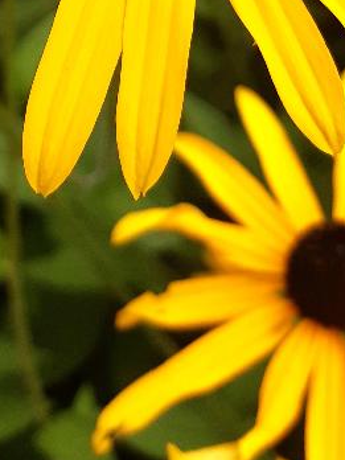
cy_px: -134
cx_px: 127
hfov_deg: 19.6
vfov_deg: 23.1
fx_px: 997
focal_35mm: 75
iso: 40
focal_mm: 3.92
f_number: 1.7
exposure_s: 1/864
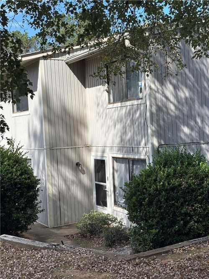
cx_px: 104
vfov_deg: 36.8
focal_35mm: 52
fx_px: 419
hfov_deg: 28.0
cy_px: 140
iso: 32
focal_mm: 5.96
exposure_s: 1/1783
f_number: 1.6
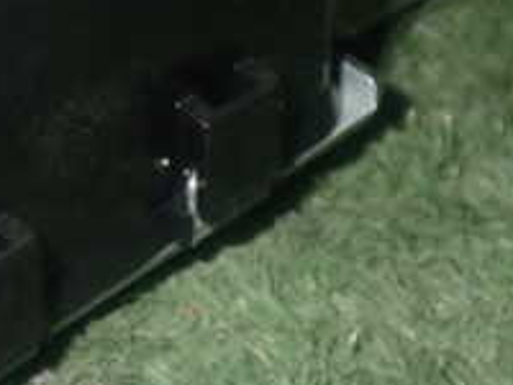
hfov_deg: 12.8
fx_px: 2223
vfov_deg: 9.8
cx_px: -126
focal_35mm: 150
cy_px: -26
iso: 640
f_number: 9
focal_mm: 9.01
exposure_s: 1/50
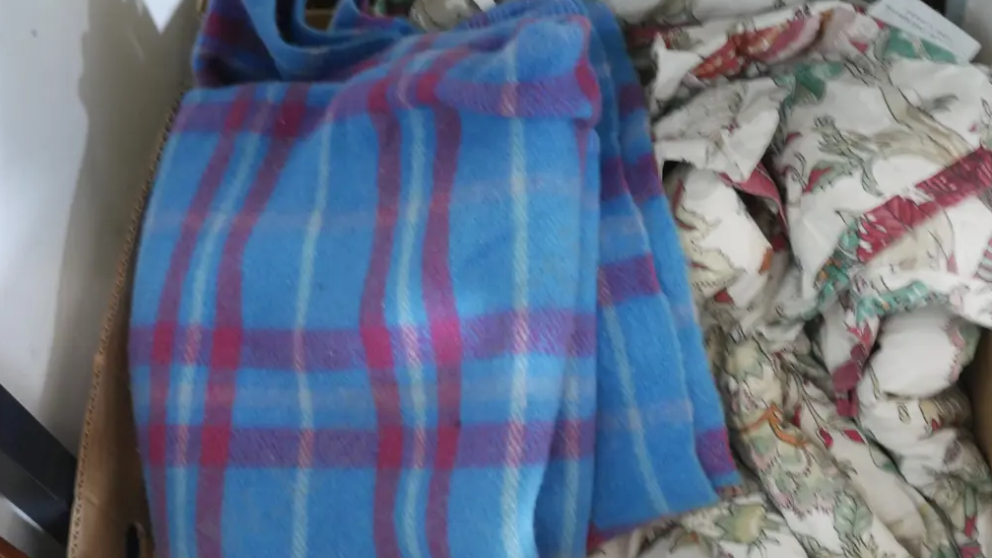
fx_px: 1341
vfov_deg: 23.5
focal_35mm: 51
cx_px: 498
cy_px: 325
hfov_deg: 40.6
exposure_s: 1/13
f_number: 5.1
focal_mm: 23
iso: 3200
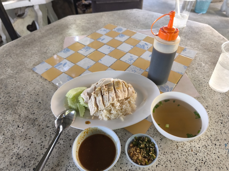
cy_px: 86
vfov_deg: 58.9
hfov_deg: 73.9
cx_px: 114
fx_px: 152
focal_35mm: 23
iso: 250
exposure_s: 1/100
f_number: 1.6
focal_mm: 6.57
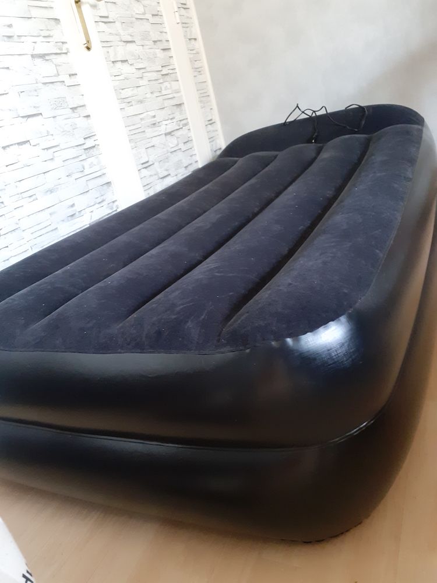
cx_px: 218
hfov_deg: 51.4
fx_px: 454
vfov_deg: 65.3
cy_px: 292
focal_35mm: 27
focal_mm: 3.6
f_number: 1.9
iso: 320
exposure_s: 1/25
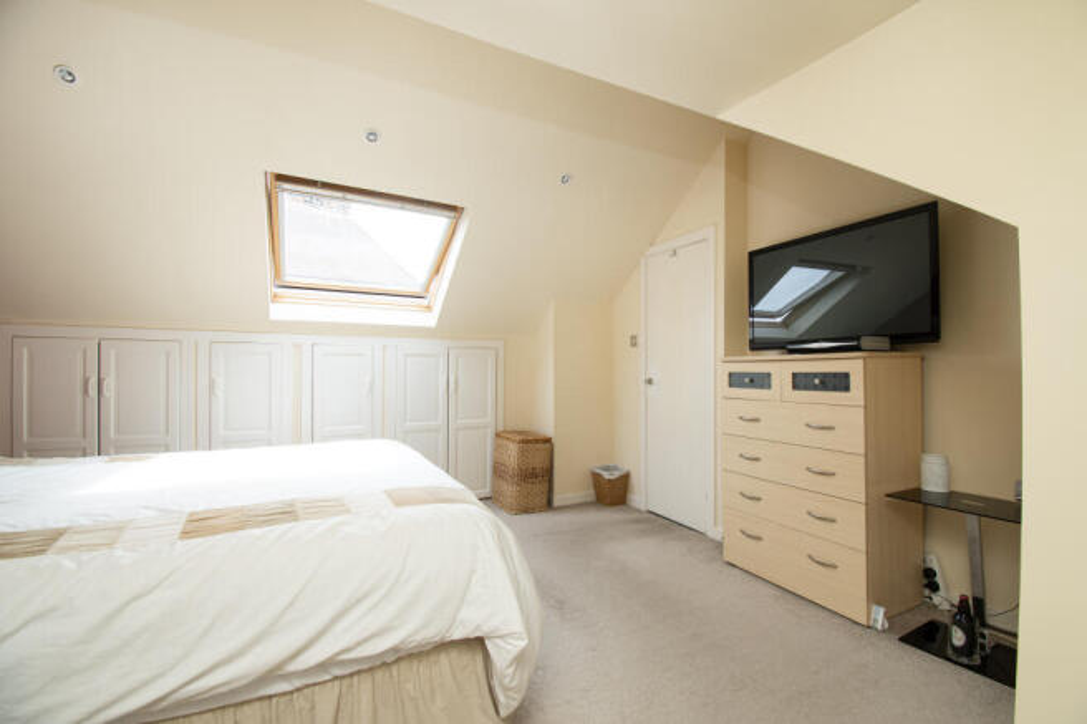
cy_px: 362
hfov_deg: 100.4
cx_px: 544
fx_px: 453
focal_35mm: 15
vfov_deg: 77.3
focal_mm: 10
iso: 320
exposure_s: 1/40
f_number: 9
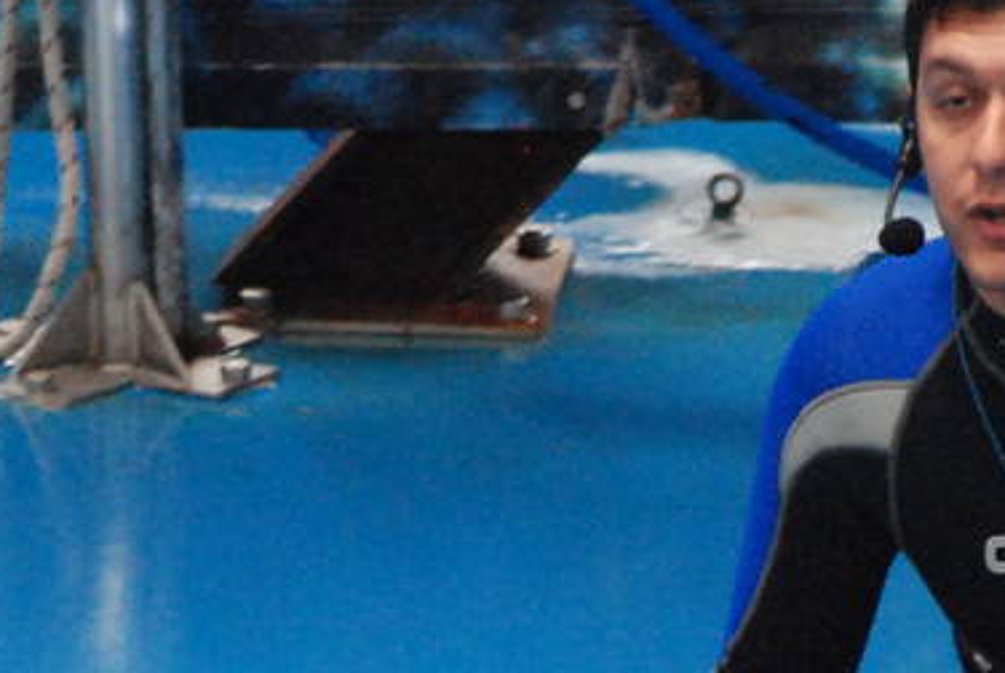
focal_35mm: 1403
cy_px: 843
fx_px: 39228
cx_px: 671
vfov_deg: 1.0
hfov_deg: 1.5
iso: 1600
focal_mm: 220
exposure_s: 1/160
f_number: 5
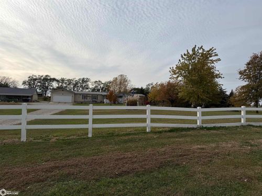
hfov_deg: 71.6
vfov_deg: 56.8
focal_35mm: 24
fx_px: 182
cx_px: 131
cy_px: 98
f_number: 1.78
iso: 80
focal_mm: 6.76
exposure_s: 1/8130
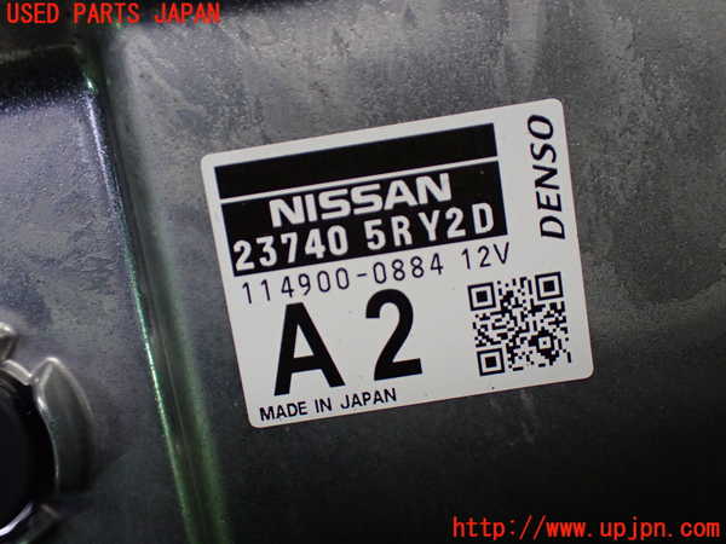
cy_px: 272
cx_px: 363
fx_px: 797
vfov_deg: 37.7
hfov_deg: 49.0
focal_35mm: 38
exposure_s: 1/160
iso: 500
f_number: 2.7
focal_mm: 6.83
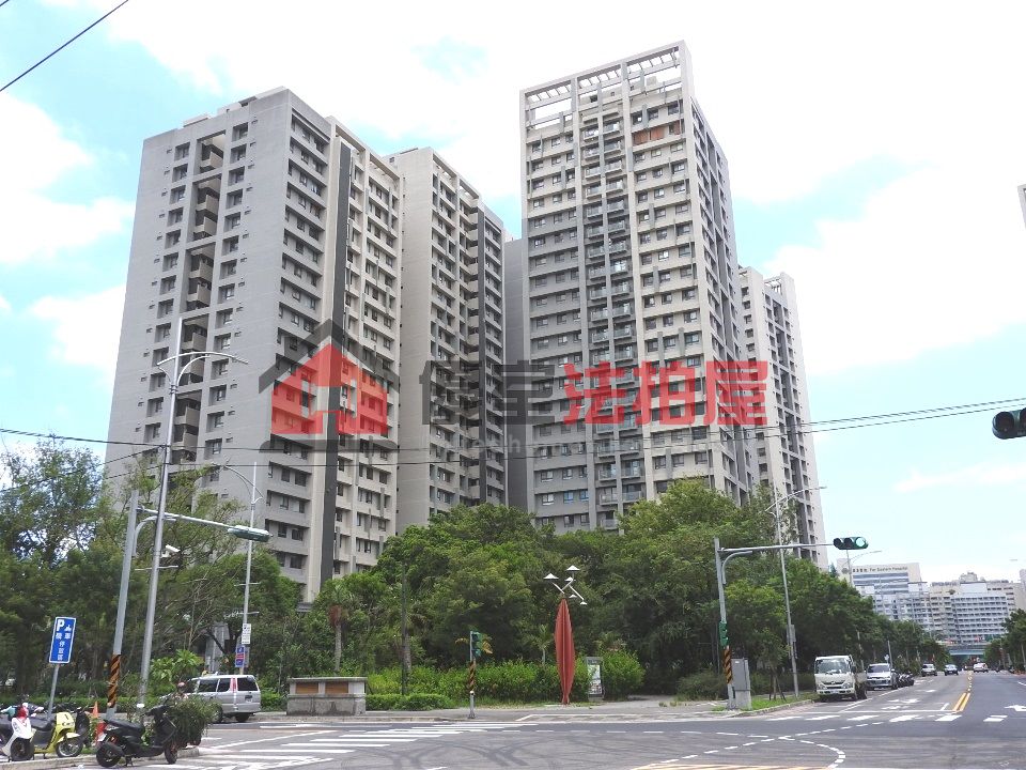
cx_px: 513
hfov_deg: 60.0
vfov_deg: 46.8
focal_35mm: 30
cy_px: 385
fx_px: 889
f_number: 3.5
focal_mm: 5.4
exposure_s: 1/800
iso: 100
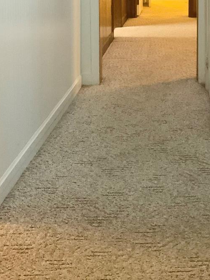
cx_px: 199
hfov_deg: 21.3
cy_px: -27
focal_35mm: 67
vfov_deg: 26.7
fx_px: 542
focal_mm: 3
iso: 250
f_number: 1.8
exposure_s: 1/60
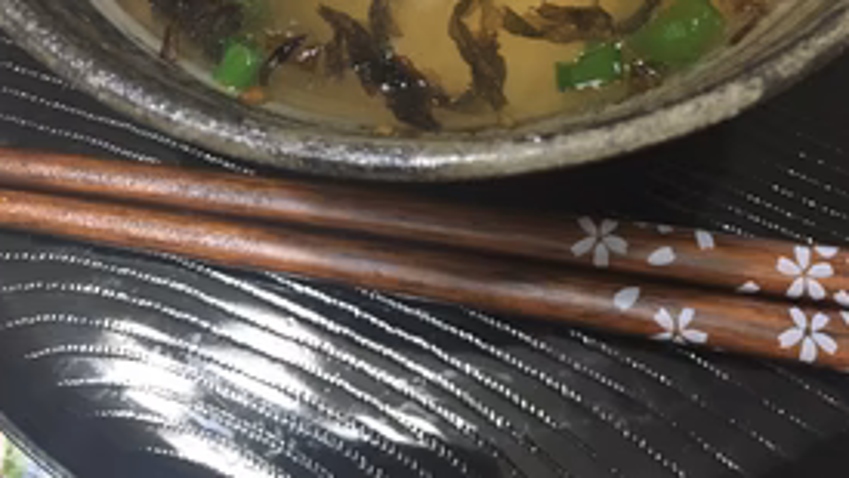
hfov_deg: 44.6
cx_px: 417
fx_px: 1036
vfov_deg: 23.5
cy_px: -111
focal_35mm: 46
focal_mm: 4.15
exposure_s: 1/30
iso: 160
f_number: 2.2
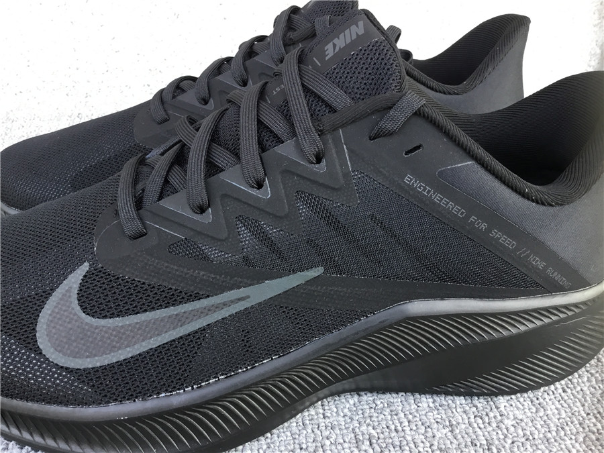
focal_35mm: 31
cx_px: 302
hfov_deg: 58.4
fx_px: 541
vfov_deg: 45.4
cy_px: 226
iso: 25
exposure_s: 1/33
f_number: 2.4
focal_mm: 3.3
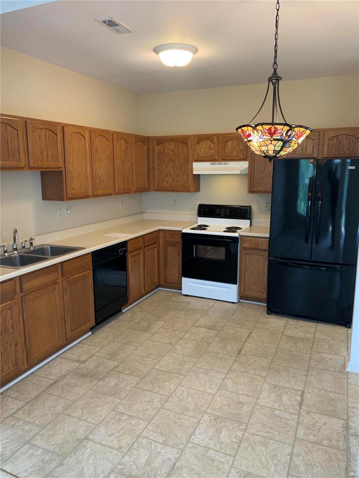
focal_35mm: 26
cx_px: 180
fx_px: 360
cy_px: 239
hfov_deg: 53.1
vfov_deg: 67.3
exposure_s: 1/60
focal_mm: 4.25
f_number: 1.8
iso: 80
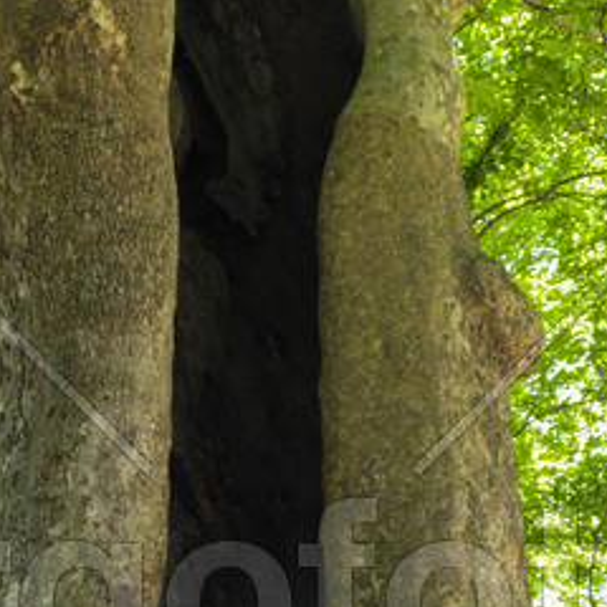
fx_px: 1706
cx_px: 282
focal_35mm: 86
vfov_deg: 19.6
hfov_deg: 20.2
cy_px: 604
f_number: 3.5
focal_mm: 28
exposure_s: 1/30
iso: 100
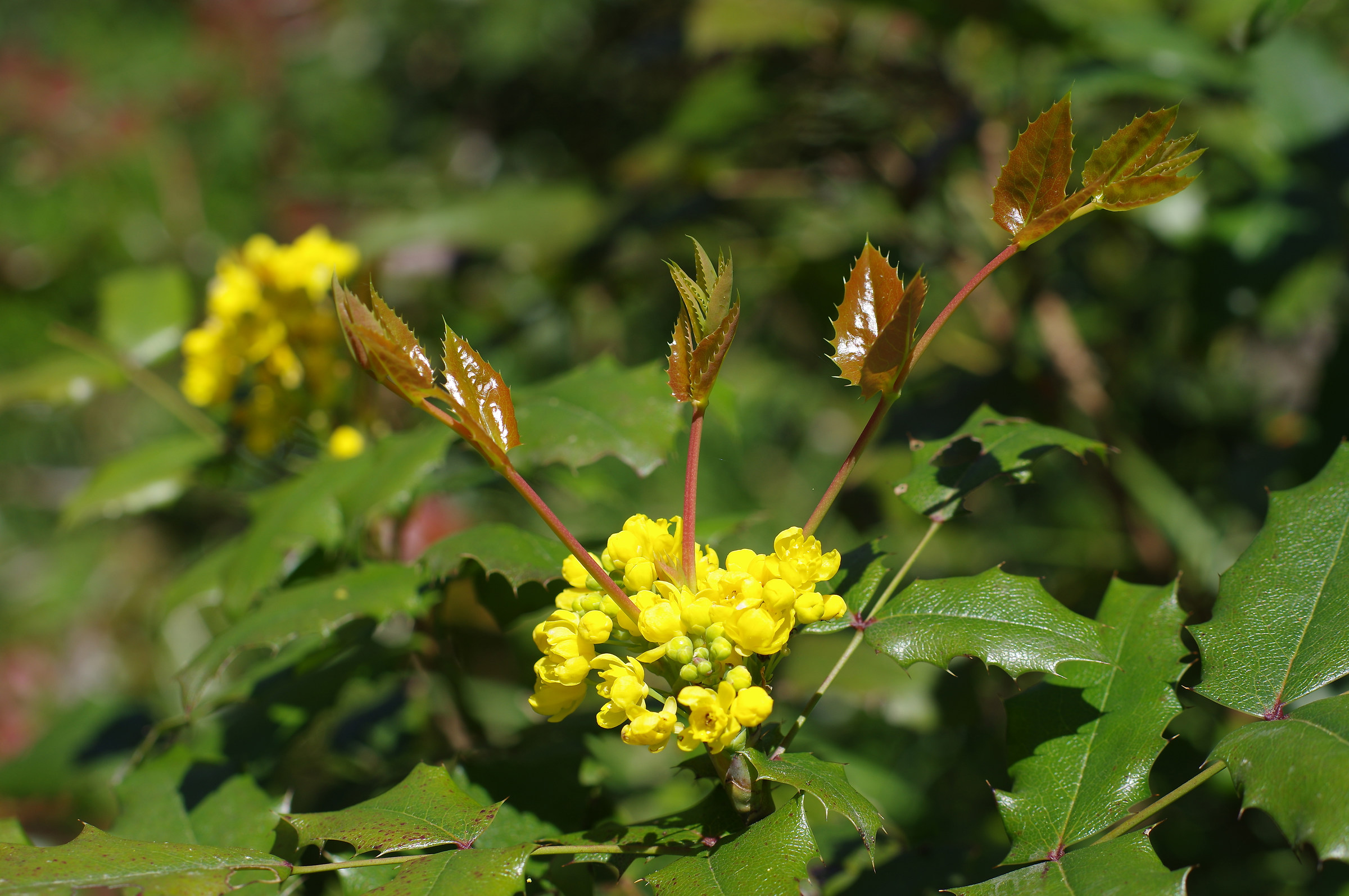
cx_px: 674
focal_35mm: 82
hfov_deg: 24.8
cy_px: 448
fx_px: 3070
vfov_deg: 16.6
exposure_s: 1/350
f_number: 5.6
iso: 100
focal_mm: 55
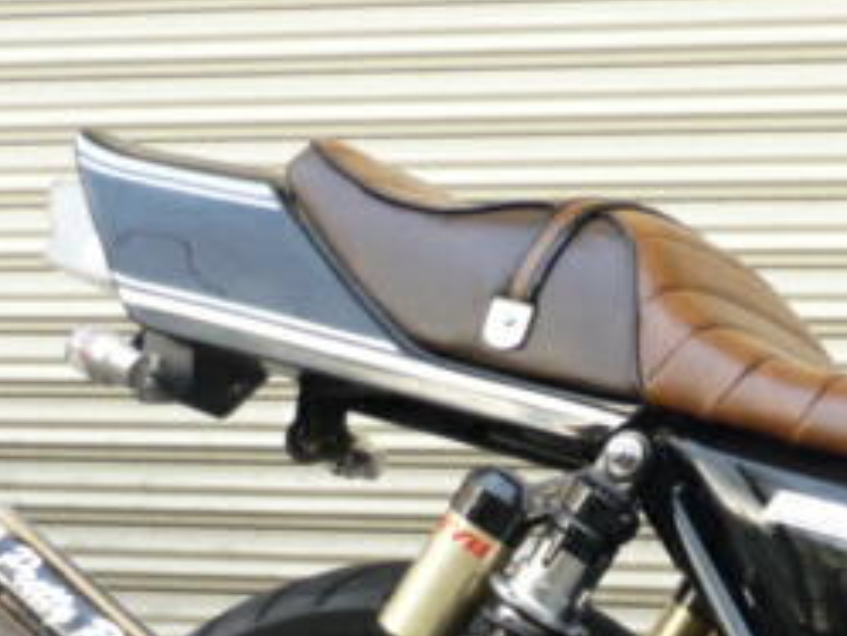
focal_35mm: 180
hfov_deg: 10.9
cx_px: 908
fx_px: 4406
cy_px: 786
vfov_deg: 8.2
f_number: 3
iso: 125
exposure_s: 1/40
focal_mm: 7.2
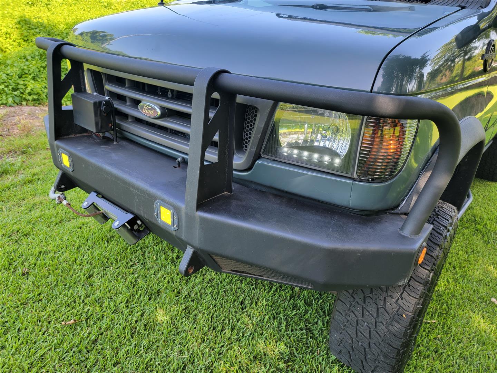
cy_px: 186
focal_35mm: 24
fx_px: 345
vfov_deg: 56.8
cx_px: 248
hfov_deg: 71.6
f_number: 1.8
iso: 40
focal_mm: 6.7
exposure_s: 1/119
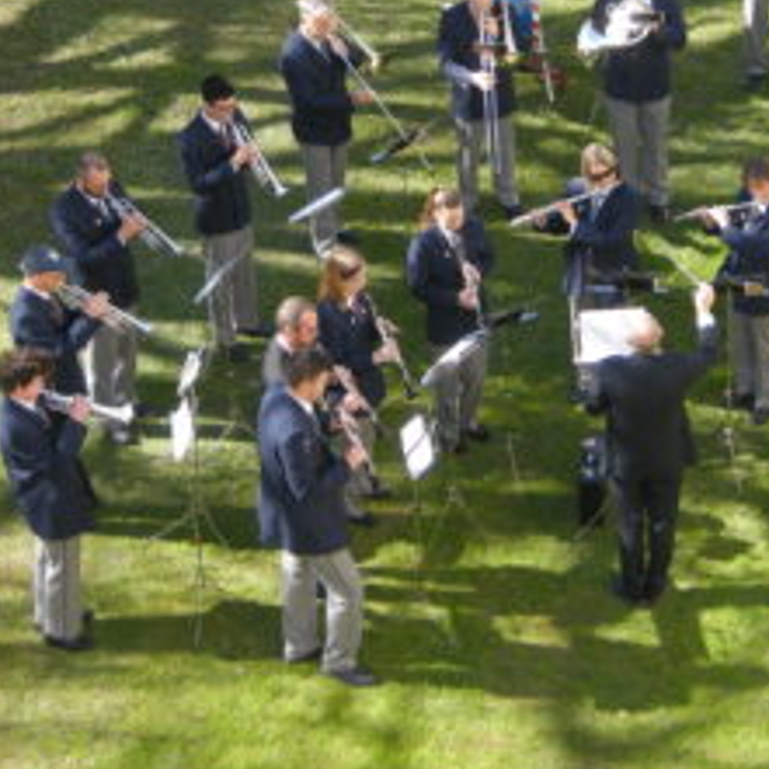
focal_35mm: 123
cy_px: 174
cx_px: 539
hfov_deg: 14.1
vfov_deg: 14.1
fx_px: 3091
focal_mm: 12.9
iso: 64
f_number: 3.5
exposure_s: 1/126
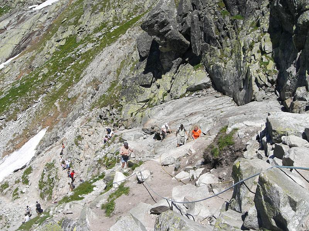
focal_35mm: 38
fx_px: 339
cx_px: 154
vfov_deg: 37.7
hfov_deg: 49.0
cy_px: 116
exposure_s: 1/800
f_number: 4.4
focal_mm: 6.3
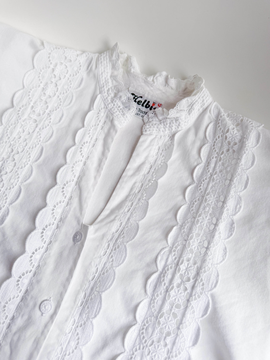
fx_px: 250
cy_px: 180
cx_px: 135
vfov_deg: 71.6
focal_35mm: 24
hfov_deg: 56.8
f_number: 1.8
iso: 64
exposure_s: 1/120
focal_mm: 6.76
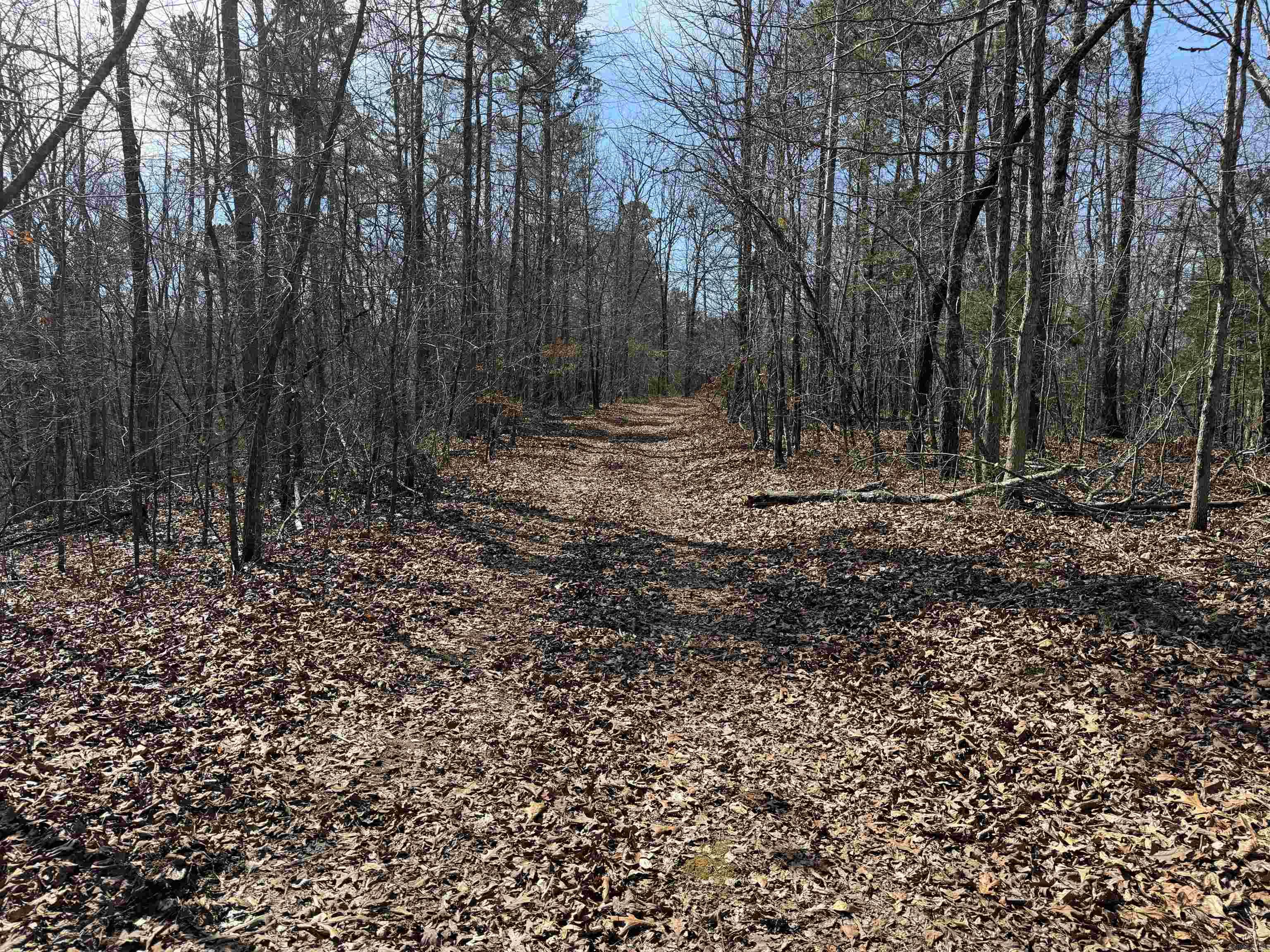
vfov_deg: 56.8
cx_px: 635
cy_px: 476
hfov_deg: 71.6
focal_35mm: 24
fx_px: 881
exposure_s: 1/2299
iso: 80
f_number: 1.78
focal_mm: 6.76
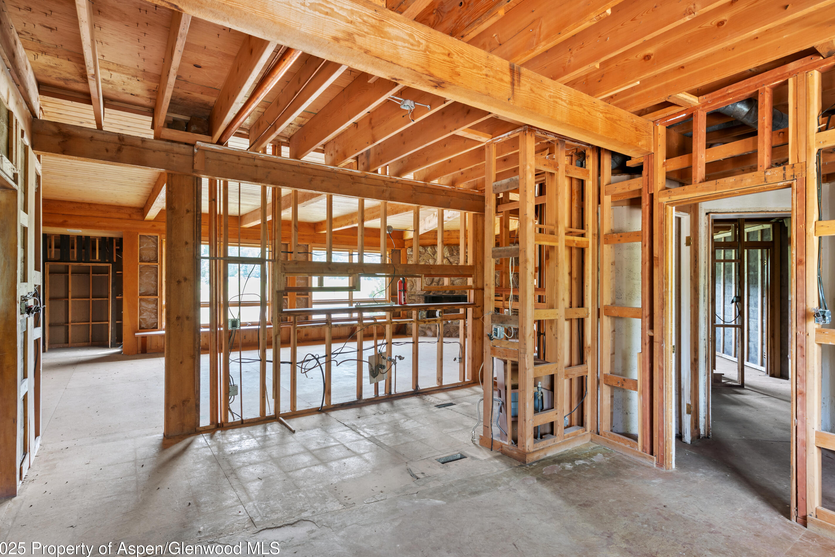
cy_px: 280
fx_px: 417
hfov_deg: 90.0
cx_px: 418
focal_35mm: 18
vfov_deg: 67.4
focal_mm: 17
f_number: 7.1
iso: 500
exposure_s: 1/1.67
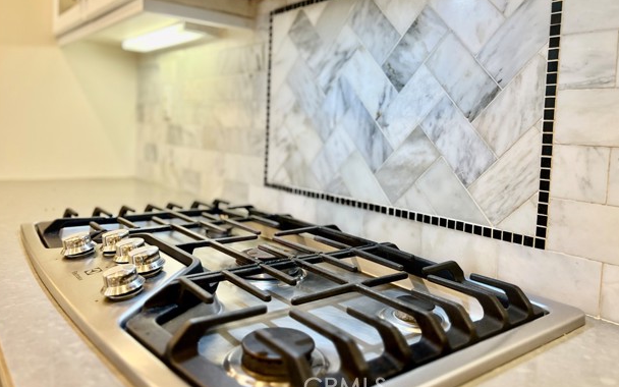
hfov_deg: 64.6
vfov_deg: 43.0
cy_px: 157
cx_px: 317
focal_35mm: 29
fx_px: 489
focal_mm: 5.7
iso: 80
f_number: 1.5
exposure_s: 1/120
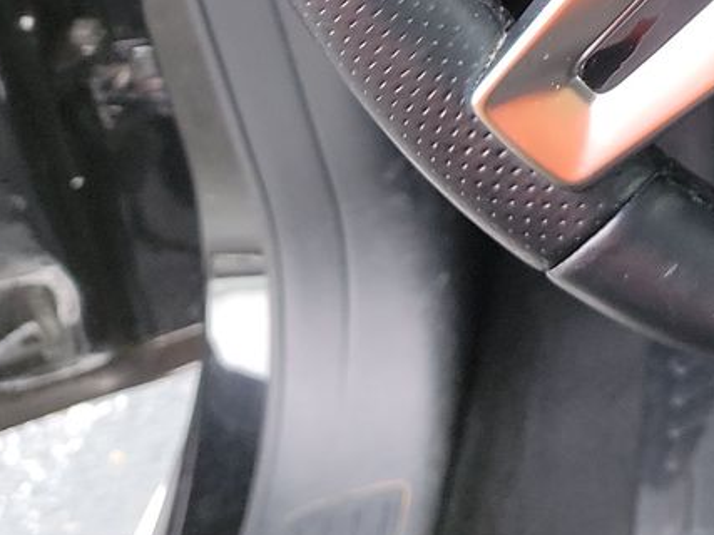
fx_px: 1856
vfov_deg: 14.5
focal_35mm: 90
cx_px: 1097
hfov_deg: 18.9
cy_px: -418
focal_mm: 6.7
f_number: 1.8
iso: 312
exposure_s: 1/59
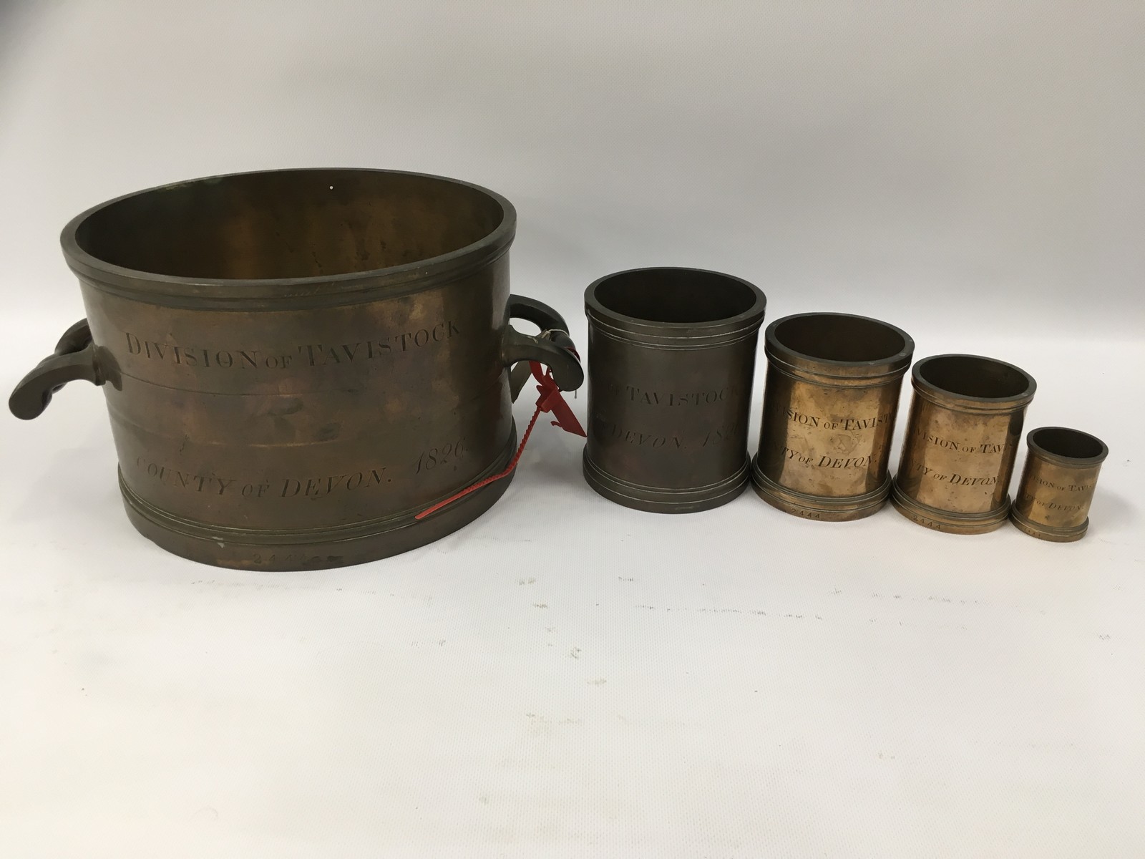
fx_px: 959
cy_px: 430
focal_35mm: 29
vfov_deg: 48.2
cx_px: 572
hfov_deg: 61.7
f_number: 2.2
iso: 64
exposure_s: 1/33
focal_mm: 4.15
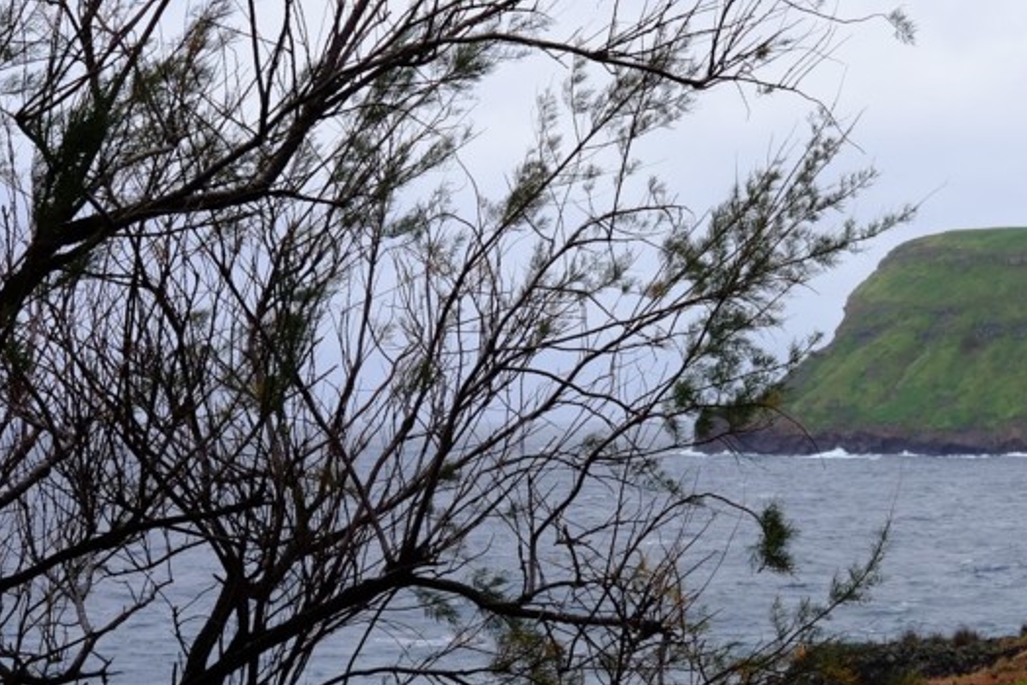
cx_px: 835
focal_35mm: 97
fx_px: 2767
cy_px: 438
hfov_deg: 20.8
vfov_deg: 14.1
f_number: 13
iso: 640
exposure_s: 1/180
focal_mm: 35
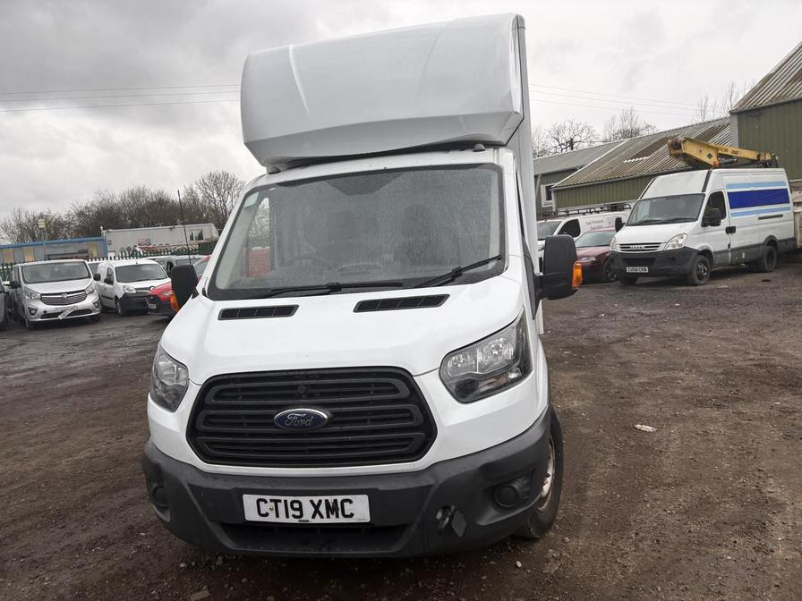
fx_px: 602
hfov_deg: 67.3
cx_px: 401
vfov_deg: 53.1
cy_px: 300
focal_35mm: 26
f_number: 1.6
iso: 50
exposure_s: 1/357
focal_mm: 5.96
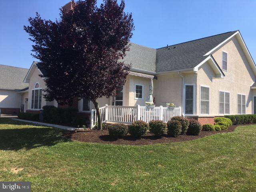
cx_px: 128
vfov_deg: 48.2
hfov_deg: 61.7
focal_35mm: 29
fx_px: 214
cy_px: 96
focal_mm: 4.15
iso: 25
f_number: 2.2
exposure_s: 1/1451
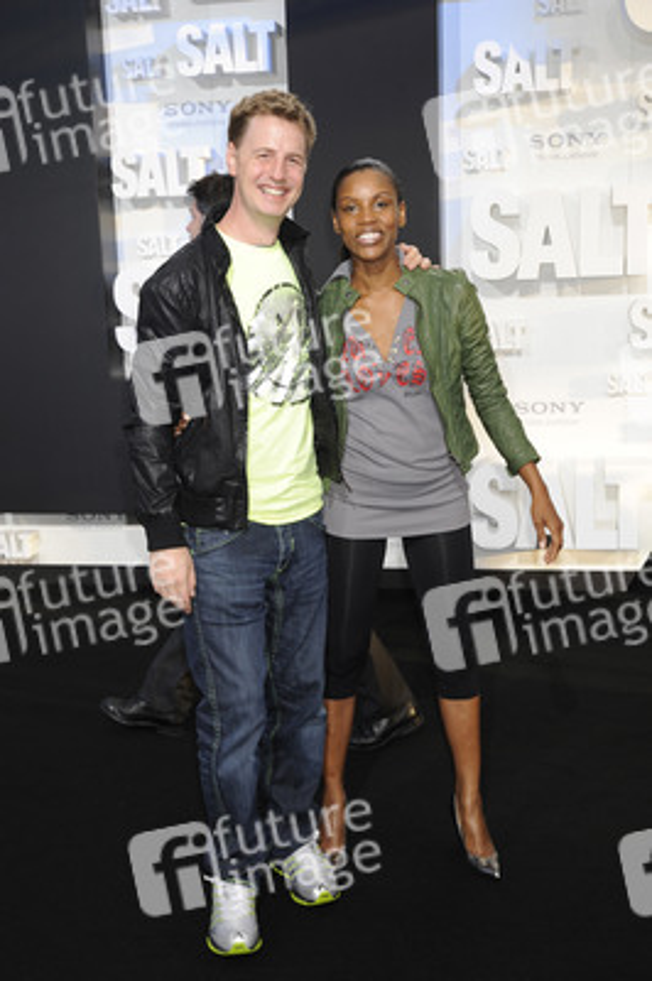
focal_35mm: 48
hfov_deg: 28.0
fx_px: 1306
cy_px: 490
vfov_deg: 41.1
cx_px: 326
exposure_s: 1/160
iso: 640
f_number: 5.6
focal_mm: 48
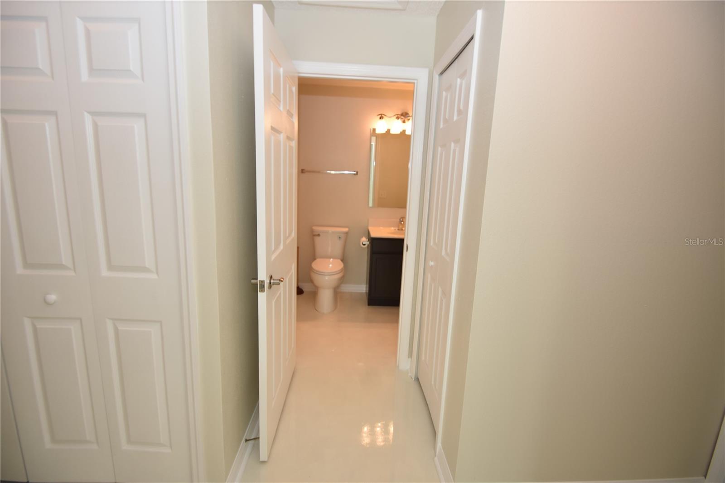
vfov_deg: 77.3
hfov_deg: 100.4
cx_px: 362
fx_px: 302
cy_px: 242
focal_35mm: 15
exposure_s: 1/60
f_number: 4
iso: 250
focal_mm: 10
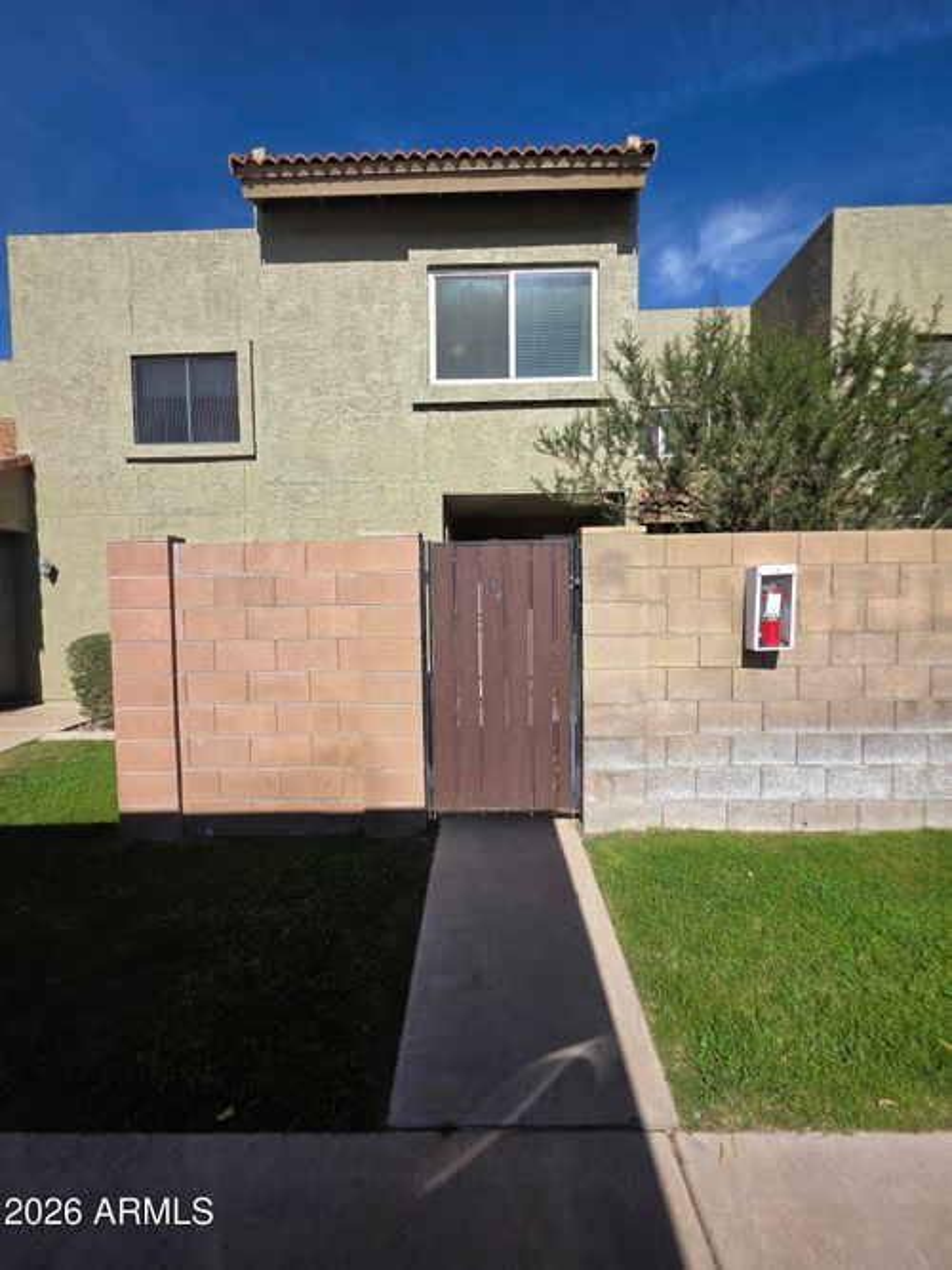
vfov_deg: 106.2
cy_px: 635
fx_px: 477
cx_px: 476
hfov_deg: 89.9
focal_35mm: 13
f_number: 1.9
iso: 40
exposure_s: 1/2180
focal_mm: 2.2
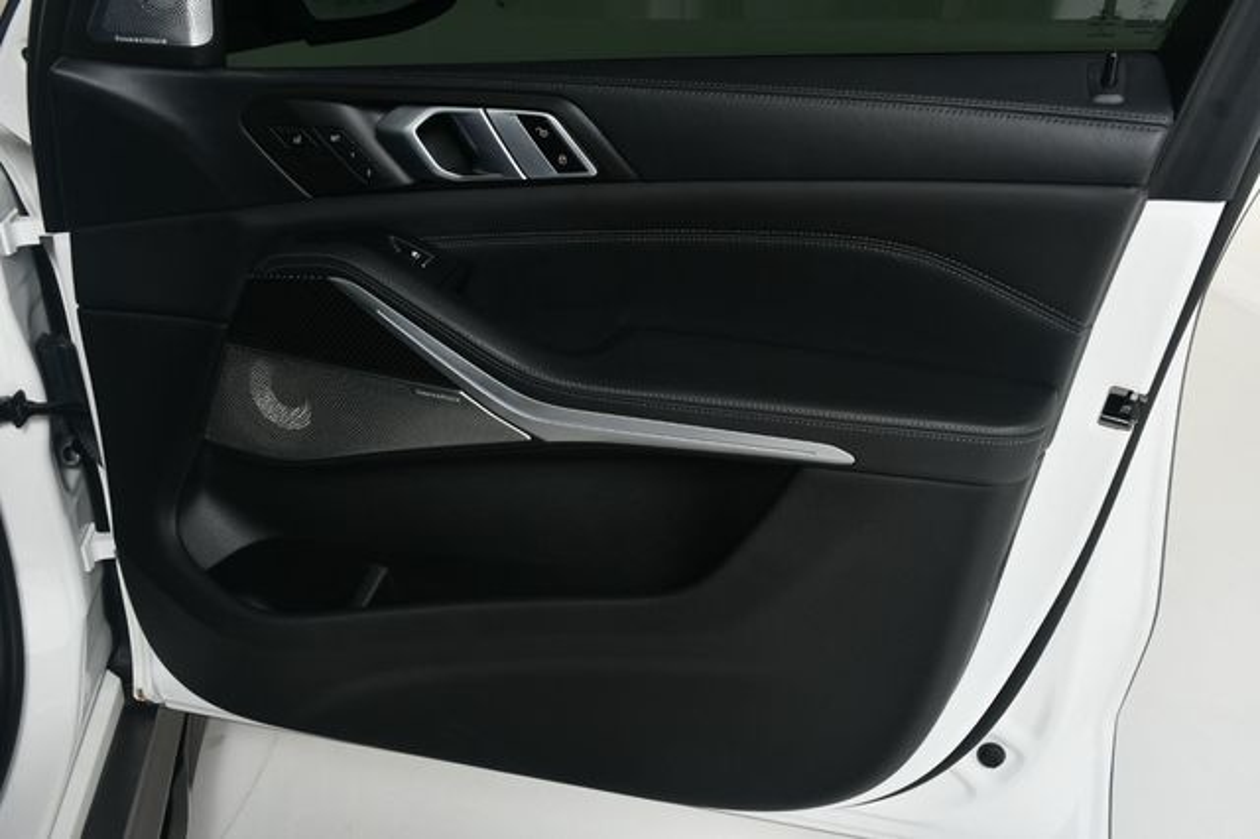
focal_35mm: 36
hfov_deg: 53.2
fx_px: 1259
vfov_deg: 36.8
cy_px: 420
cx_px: 630
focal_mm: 24
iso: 100
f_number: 8
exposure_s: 1/160
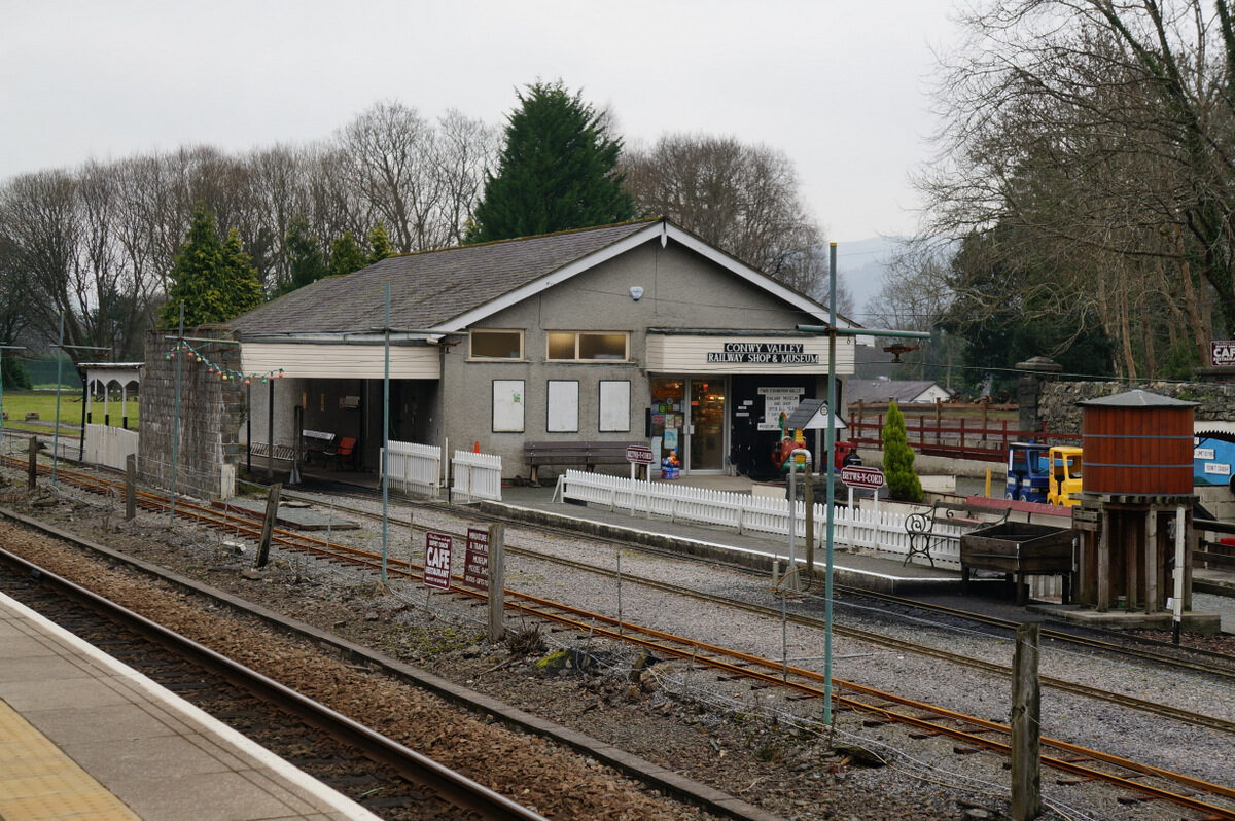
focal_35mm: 66
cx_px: 618
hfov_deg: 30.5
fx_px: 2262
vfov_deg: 20.6
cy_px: 410
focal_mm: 44
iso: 100
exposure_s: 1/80
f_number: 5.6
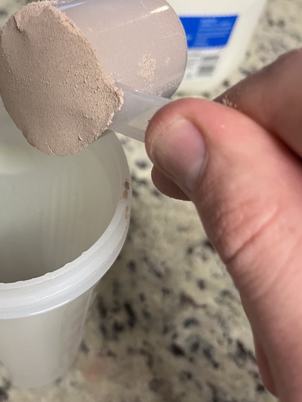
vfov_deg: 48.9
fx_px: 442
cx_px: 52
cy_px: 185
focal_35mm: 38
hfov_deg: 36.2
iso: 320
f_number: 1.6
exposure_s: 1/60
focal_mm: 5.1
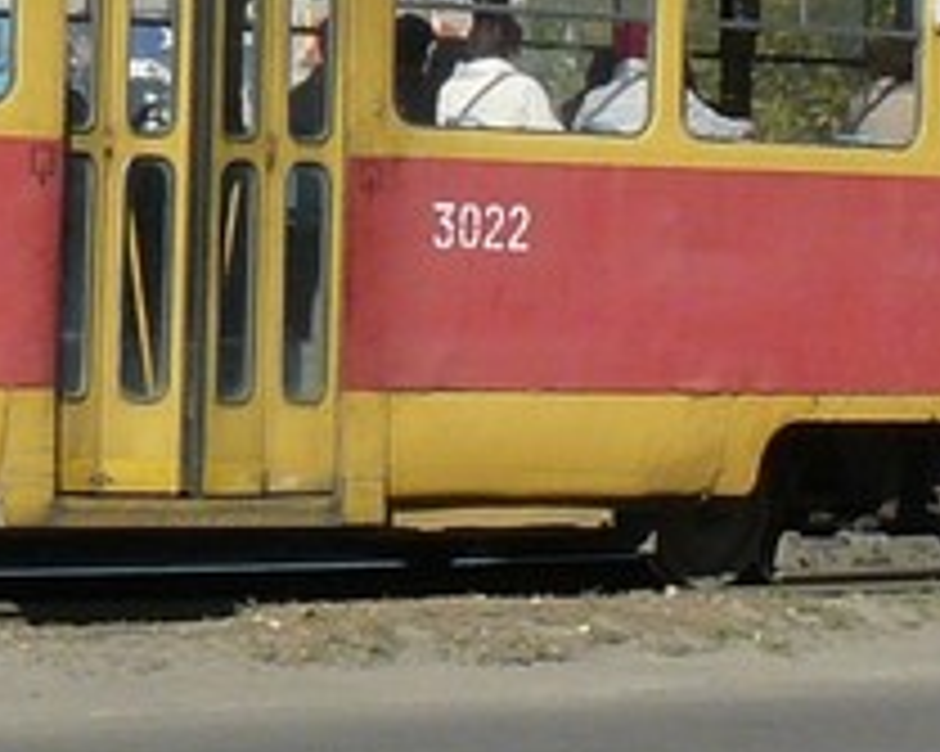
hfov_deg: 11.2
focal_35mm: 172
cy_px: -122
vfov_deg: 8.9
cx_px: 85
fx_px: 4783
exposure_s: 1/400
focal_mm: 6
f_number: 5.6
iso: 100
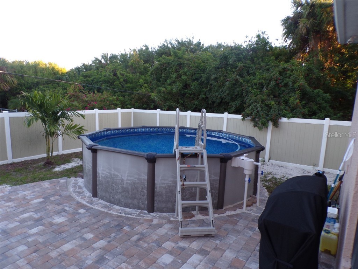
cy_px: 134
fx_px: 248
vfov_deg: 56.8
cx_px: 179
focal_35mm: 24
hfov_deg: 71.6
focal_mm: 4.3
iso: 80
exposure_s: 1/45
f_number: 4.3
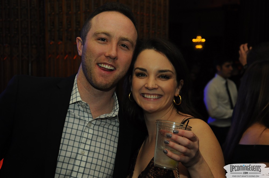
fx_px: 470
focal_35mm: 63
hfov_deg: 31.9
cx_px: 134
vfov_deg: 21.5
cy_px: 89
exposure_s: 1/60
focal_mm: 42
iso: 800
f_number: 4.8
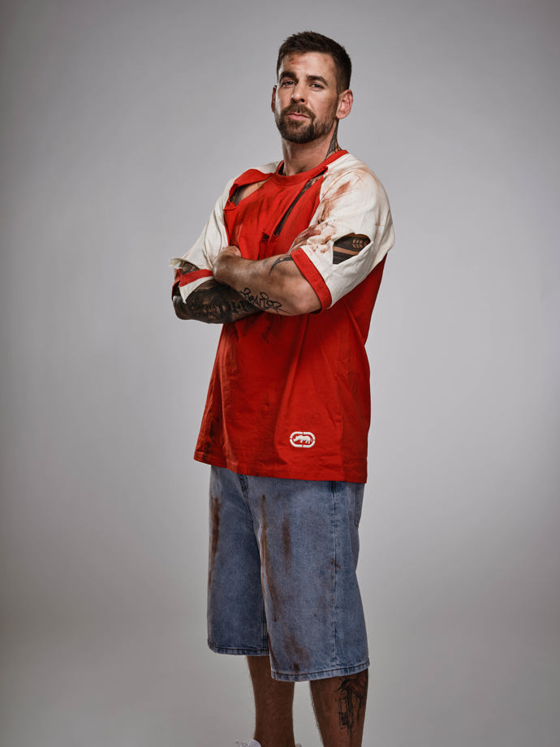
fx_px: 1359
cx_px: 280
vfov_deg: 30.7
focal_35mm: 63
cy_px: 374
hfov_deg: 23.3
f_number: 8
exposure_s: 1/125
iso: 80
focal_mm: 80
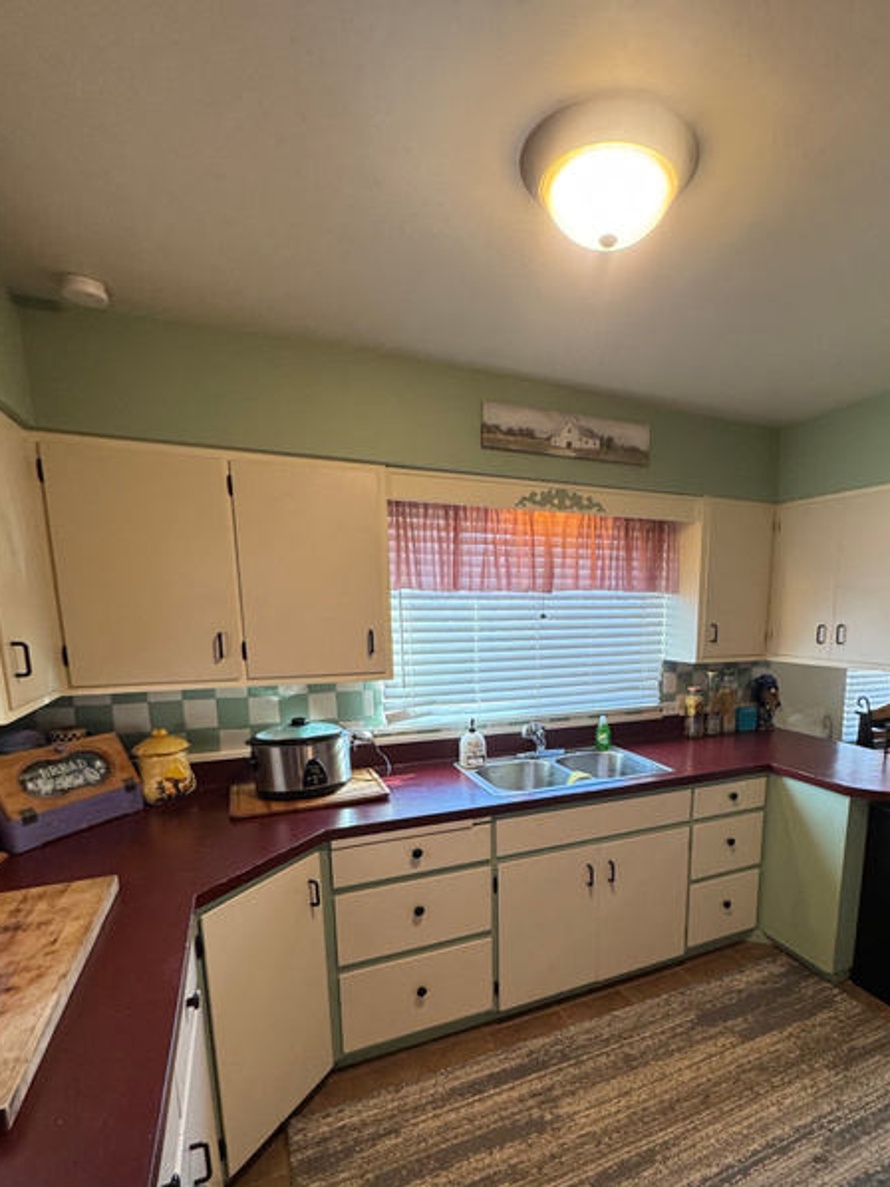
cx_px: 544
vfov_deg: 86.6
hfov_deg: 70.7
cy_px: 716
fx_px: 617
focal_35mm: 18
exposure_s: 1/120
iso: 320
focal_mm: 2.22
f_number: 2.2
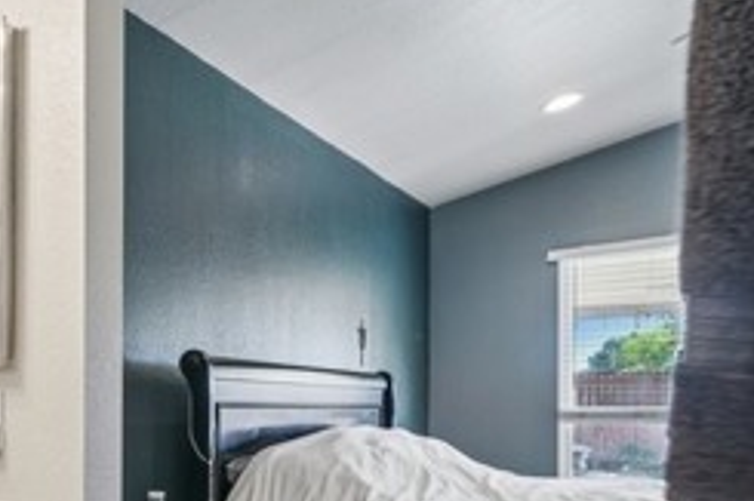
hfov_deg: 46.5
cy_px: 418
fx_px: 712
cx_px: -3
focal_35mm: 34
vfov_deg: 37.1
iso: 400
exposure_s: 1/10
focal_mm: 13
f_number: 8
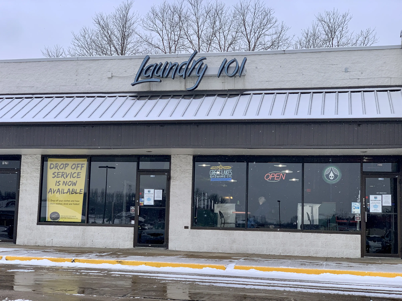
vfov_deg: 28.0
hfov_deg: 36.8
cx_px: 201
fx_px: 604
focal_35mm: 52
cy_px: 150
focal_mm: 6
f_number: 2.4
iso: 16
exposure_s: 1/505
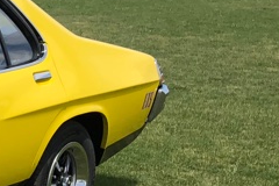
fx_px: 961
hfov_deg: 13.7
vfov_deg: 11.0
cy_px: 169
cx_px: -306
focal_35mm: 124
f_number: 1.8
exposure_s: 1/2088
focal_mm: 3.99
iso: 20
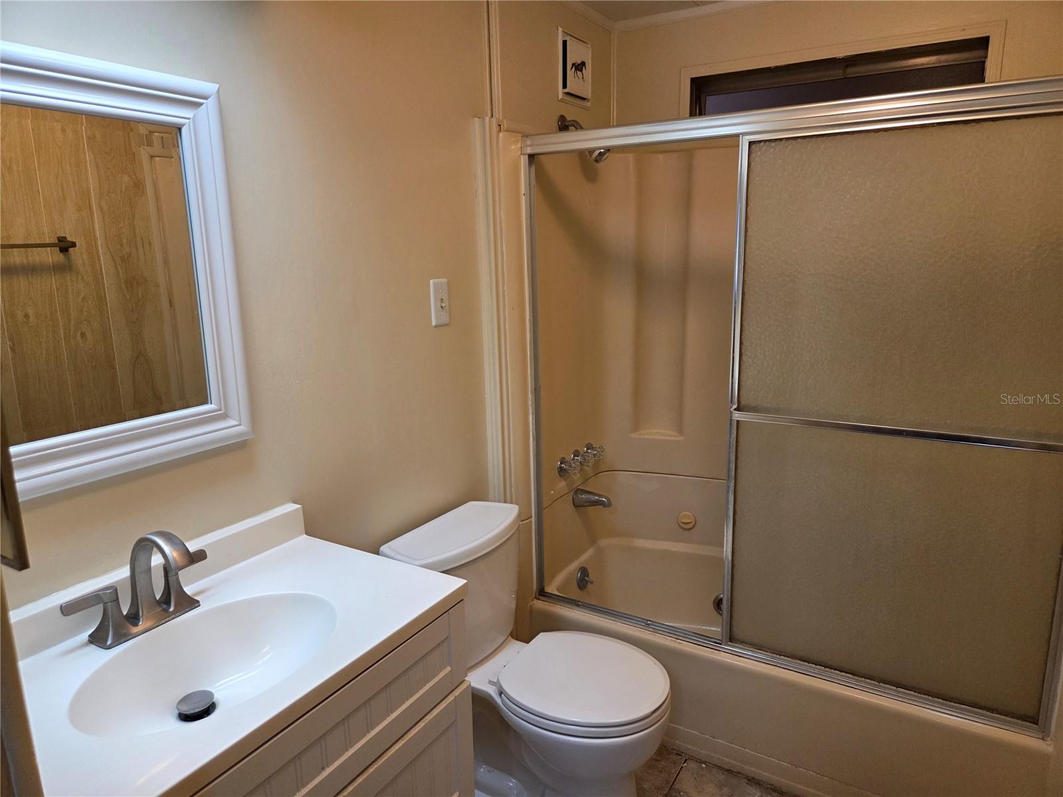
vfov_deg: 58.9
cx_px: 532
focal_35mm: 23
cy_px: 398
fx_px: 706
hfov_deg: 73.9
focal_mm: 5.4
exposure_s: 1/120
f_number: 1.8
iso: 160
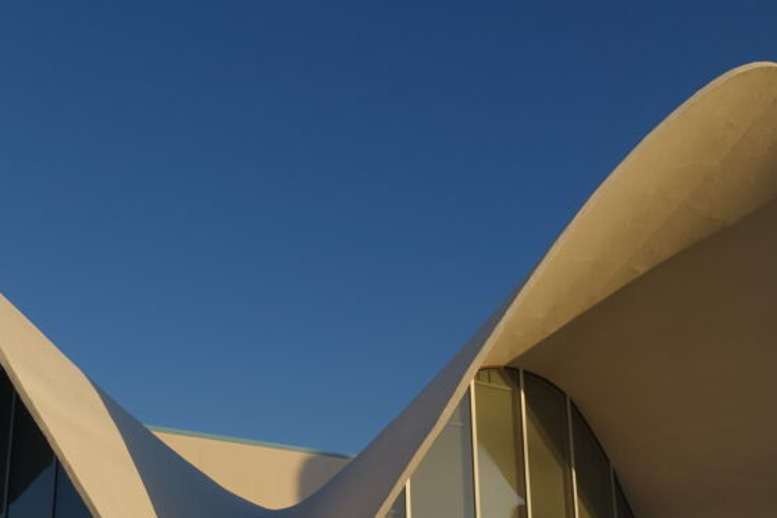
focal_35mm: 44
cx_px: 300
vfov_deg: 29.6
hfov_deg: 44.2
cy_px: 437
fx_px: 950
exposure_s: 1/125
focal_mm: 8.85
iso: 125
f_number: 4
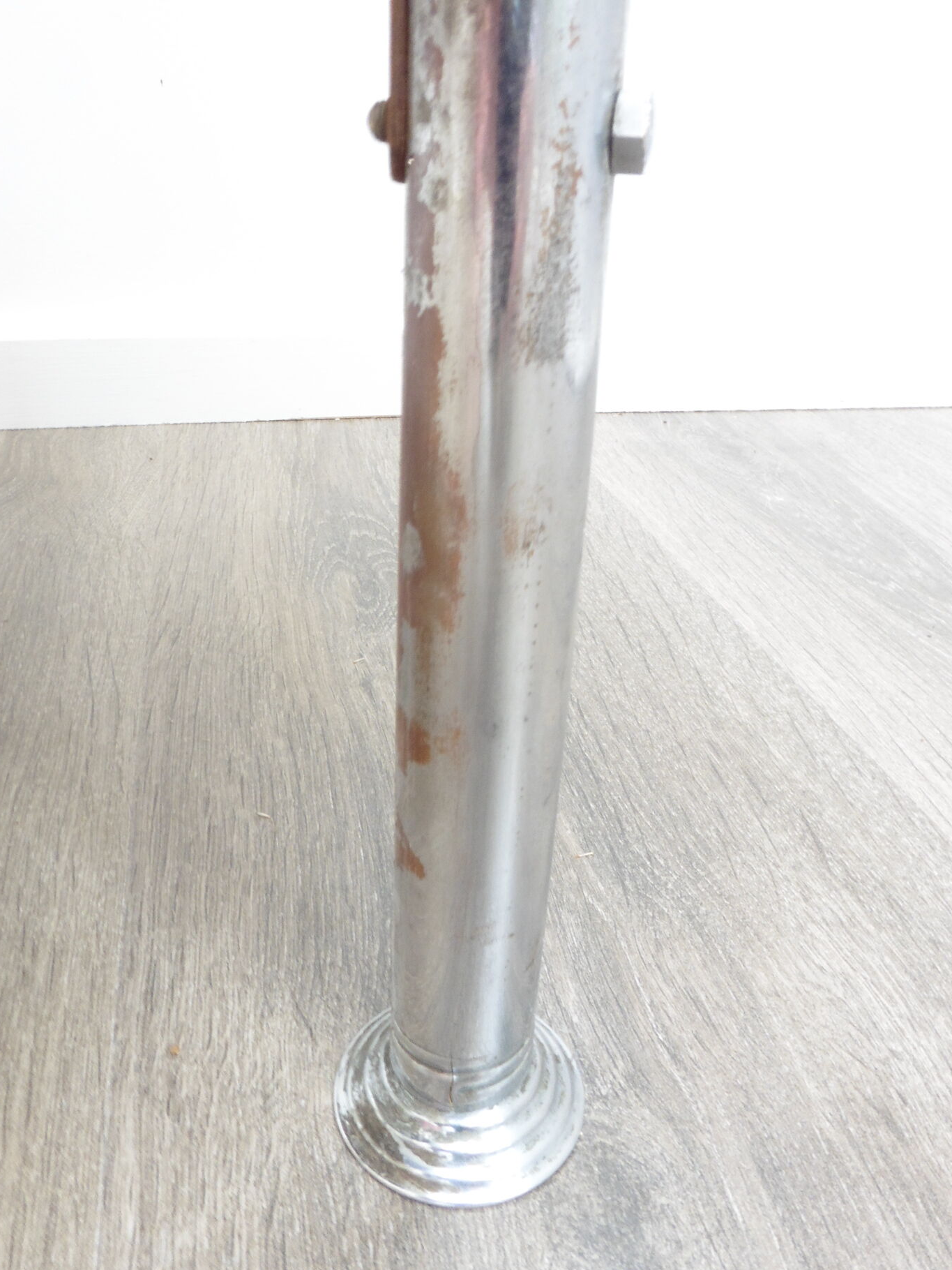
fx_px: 990
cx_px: 449
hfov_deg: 51.3
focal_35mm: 27
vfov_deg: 65.3
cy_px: 614
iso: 200
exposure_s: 1/13
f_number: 7.1
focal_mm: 4.3
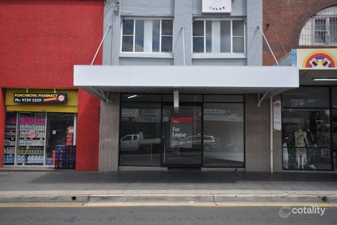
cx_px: 168
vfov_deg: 43.6
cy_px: 112
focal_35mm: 30
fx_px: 281
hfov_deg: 61.9
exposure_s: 1/200
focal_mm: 20
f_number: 7.1
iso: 200
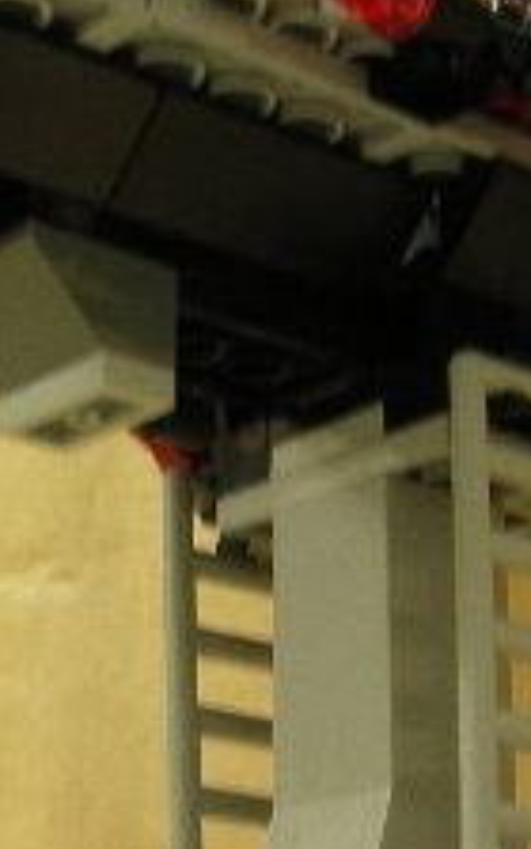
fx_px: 2454
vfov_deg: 19.6
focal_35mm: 106
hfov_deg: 12.3
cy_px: 447
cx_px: 174
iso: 113
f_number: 3
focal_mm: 5.8
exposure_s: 1/3.9
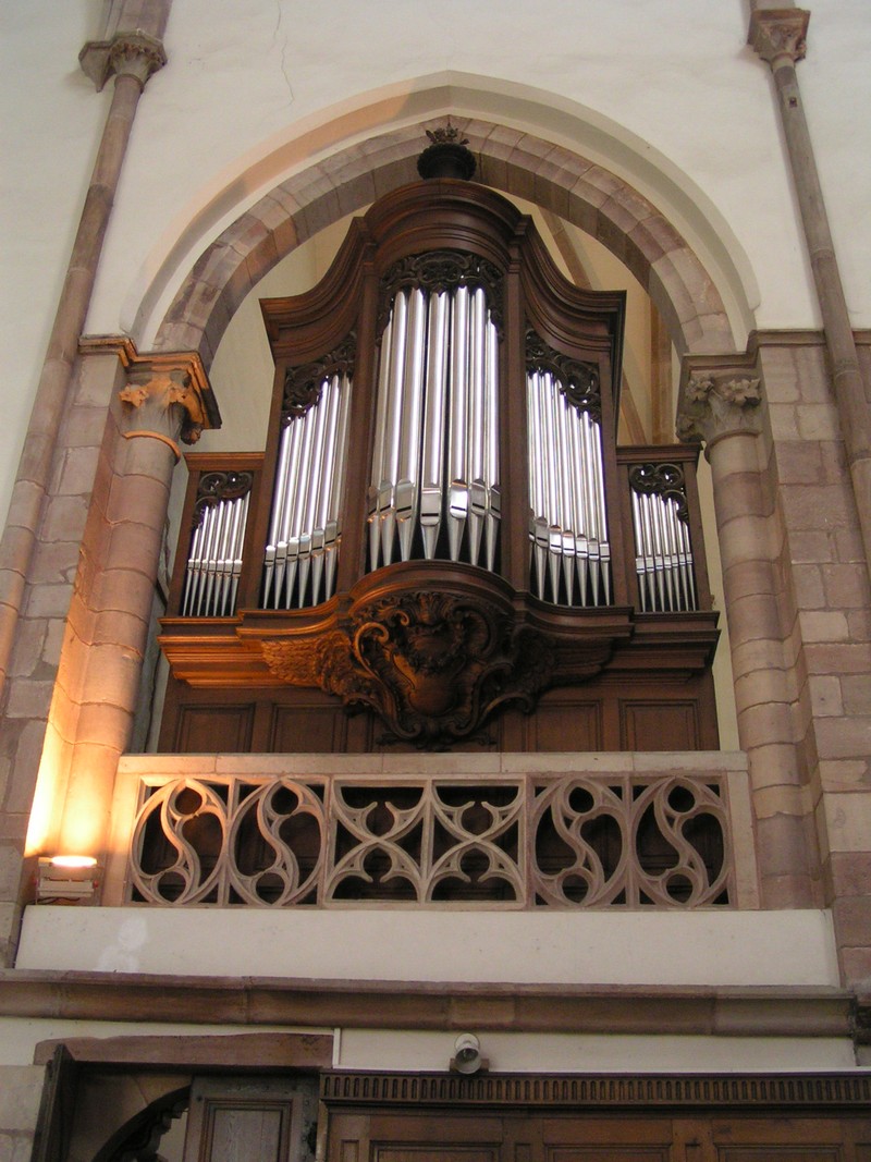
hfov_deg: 37.7
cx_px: 436
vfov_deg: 49.0
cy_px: 581
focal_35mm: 38
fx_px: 1275
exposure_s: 1/25
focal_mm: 5.8
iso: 200
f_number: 2.8
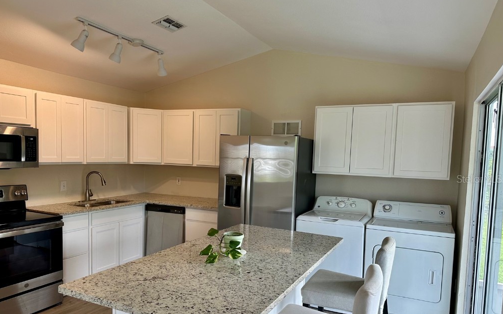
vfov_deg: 47.5
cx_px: 247
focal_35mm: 26
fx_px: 356
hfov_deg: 70.4
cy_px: 179
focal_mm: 6.86
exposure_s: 1/120
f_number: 1.78
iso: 100
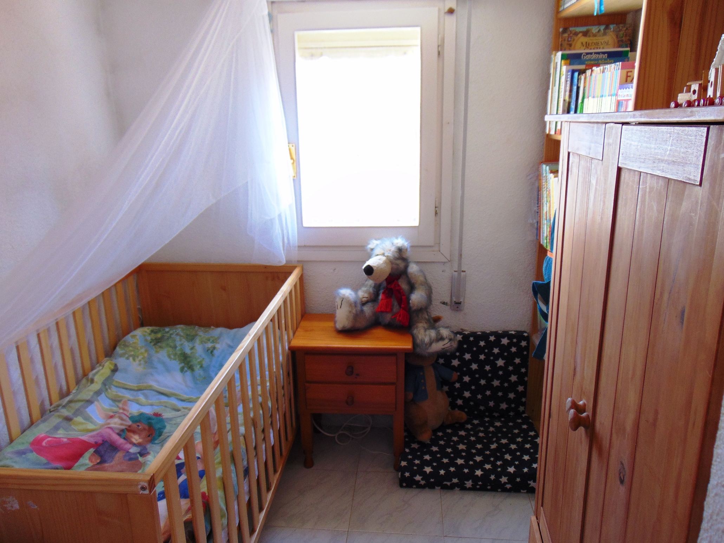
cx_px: 362
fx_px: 523
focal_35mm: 25
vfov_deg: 54.9
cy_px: 272
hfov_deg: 69.4
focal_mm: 4.5
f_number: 3
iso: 100
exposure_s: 1/30
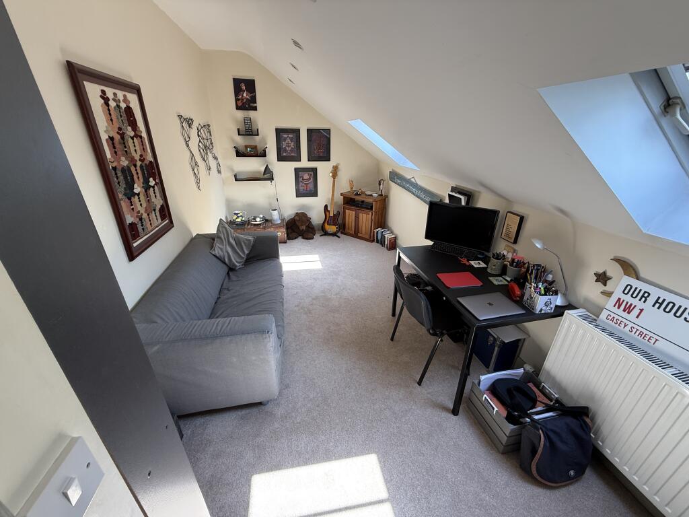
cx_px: 344
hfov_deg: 102.1
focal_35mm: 14
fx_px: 279
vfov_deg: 85.7
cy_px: 258
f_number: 2.2
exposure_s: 1/99
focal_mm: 2.22
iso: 100
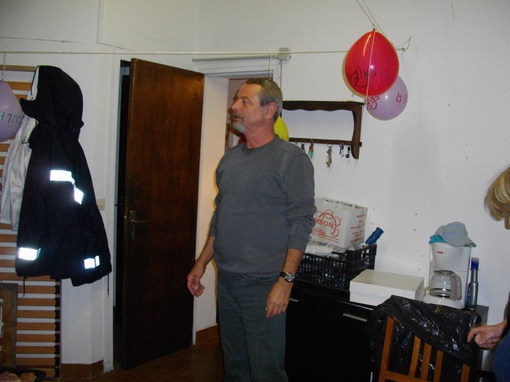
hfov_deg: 56.8
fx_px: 471
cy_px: 187
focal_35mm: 32
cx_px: 257
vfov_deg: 44.2
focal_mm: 5.7
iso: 200
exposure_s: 1/40
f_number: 2.9
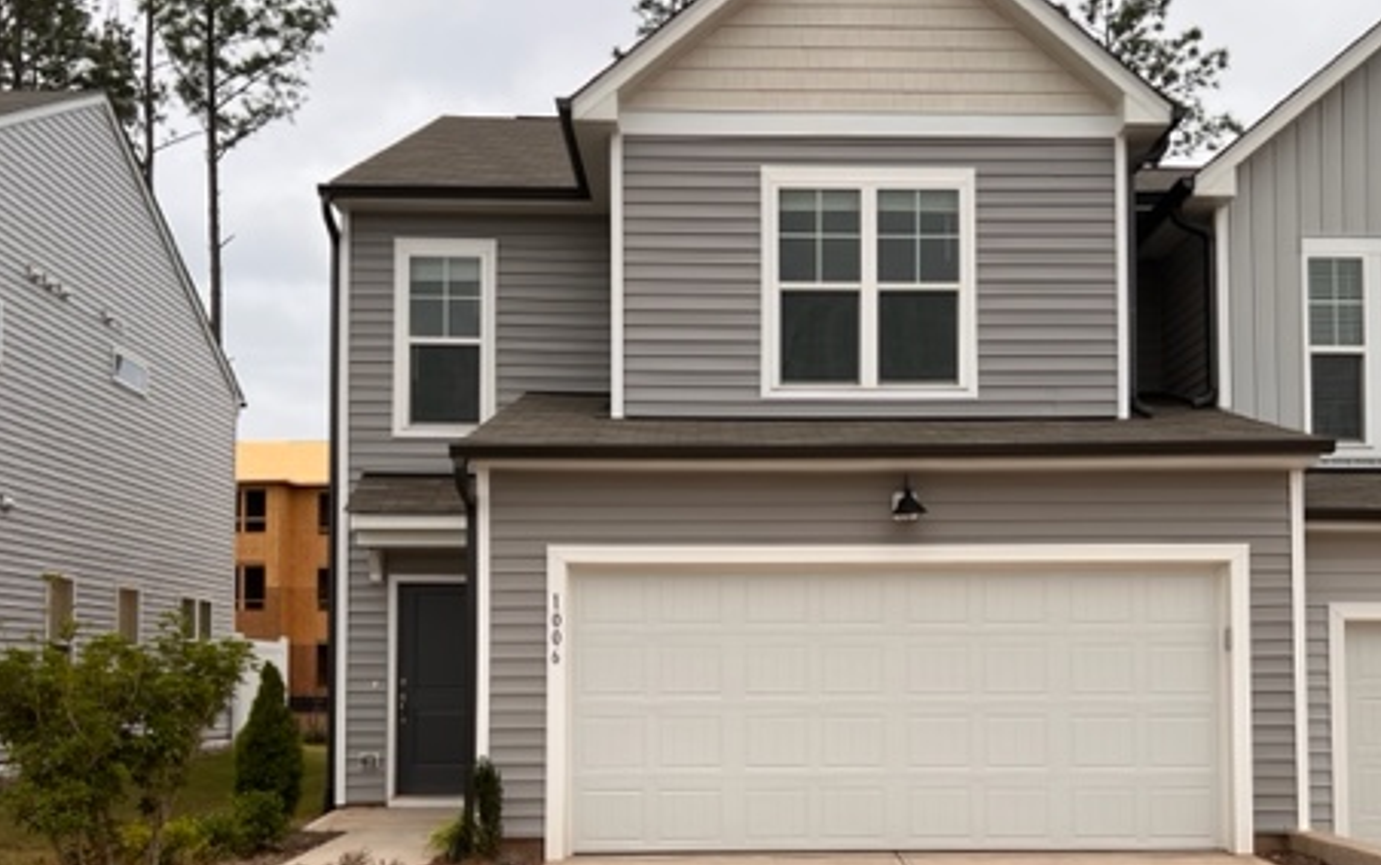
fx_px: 1469
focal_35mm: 39
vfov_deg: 32.4
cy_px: 605
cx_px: 770
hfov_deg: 50.3
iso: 40
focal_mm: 5.7
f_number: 1.5
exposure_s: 1/161
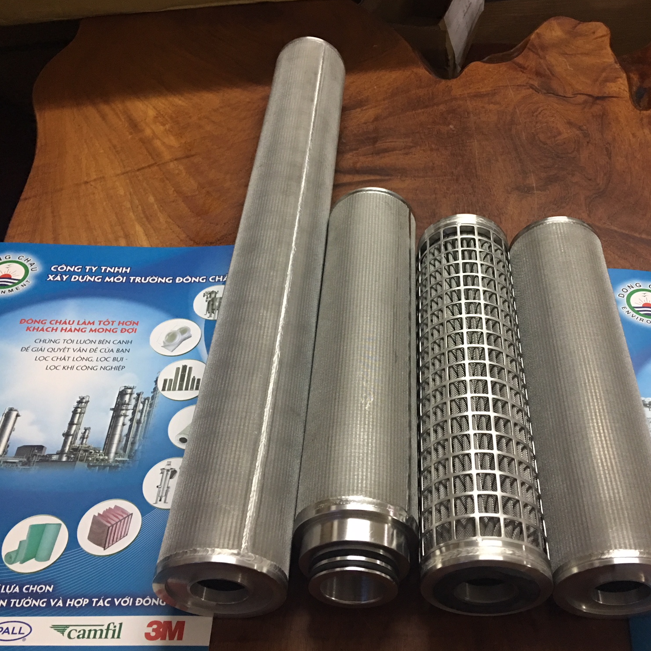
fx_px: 745
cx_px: 380
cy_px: 329
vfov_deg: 47.2
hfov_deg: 47.0
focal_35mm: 35
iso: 80
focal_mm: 4.15
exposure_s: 1/10
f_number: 2.2
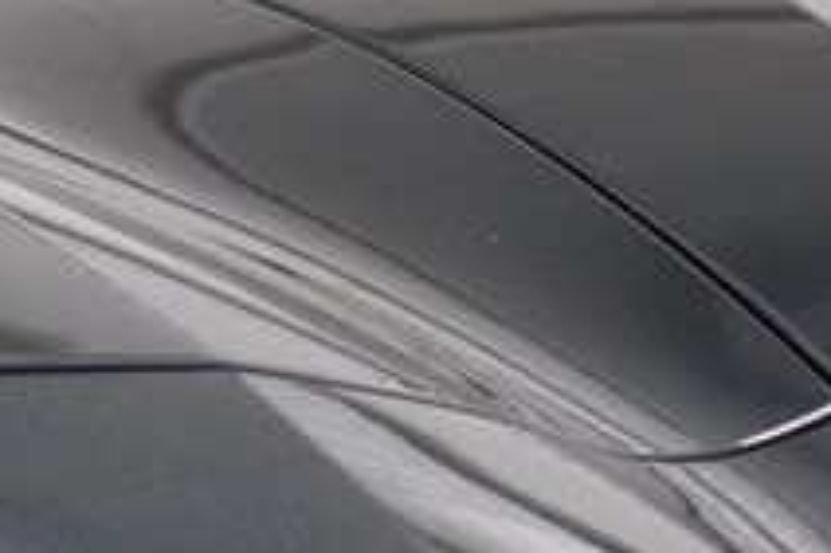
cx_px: -4
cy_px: 928
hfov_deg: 4.1
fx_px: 11694
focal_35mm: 507
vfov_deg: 2.7
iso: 1100
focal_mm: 70
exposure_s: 1/30
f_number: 7.1
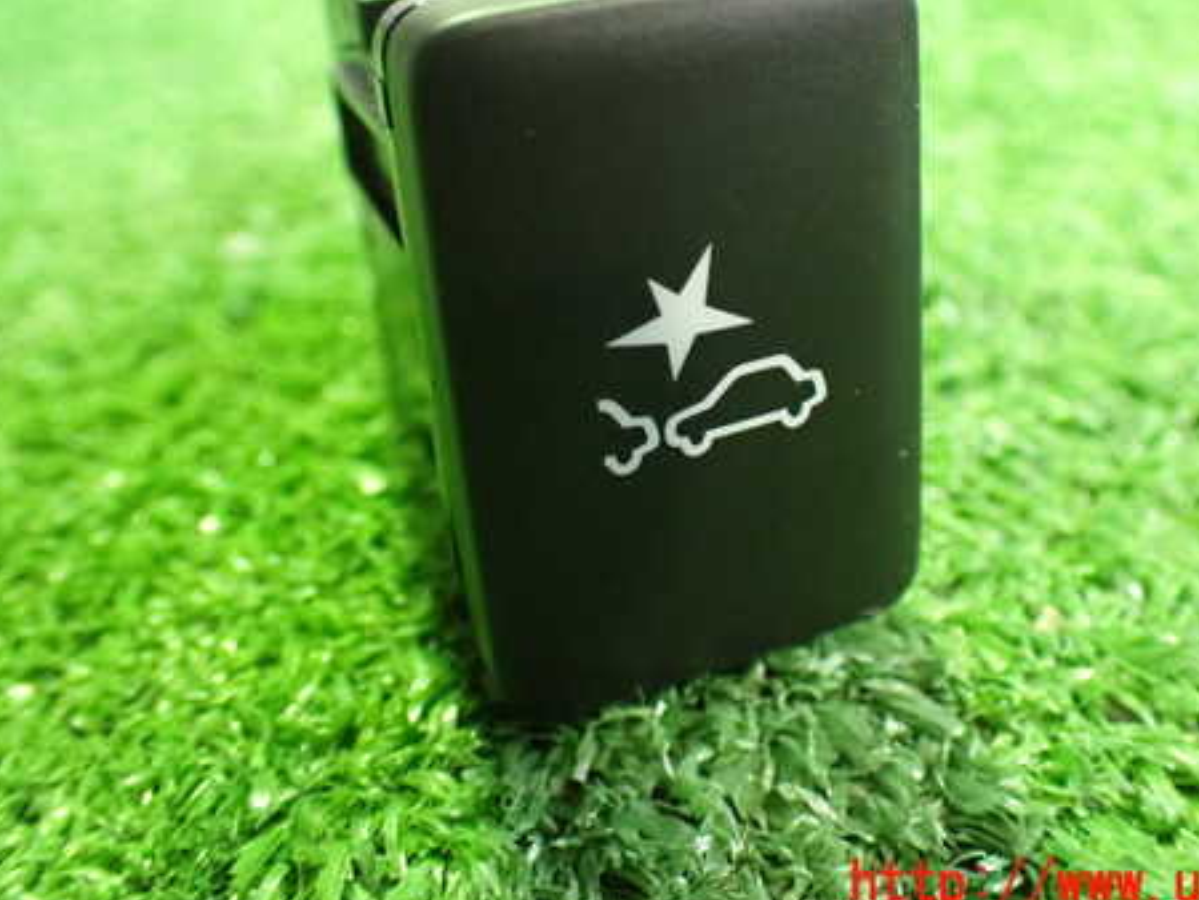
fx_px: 1386
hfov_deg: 46.7
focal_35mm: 40
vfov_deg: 35.7
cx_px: 653
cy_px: 320
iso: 1250
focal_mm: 5.4
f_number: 2.3
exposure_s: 1/30
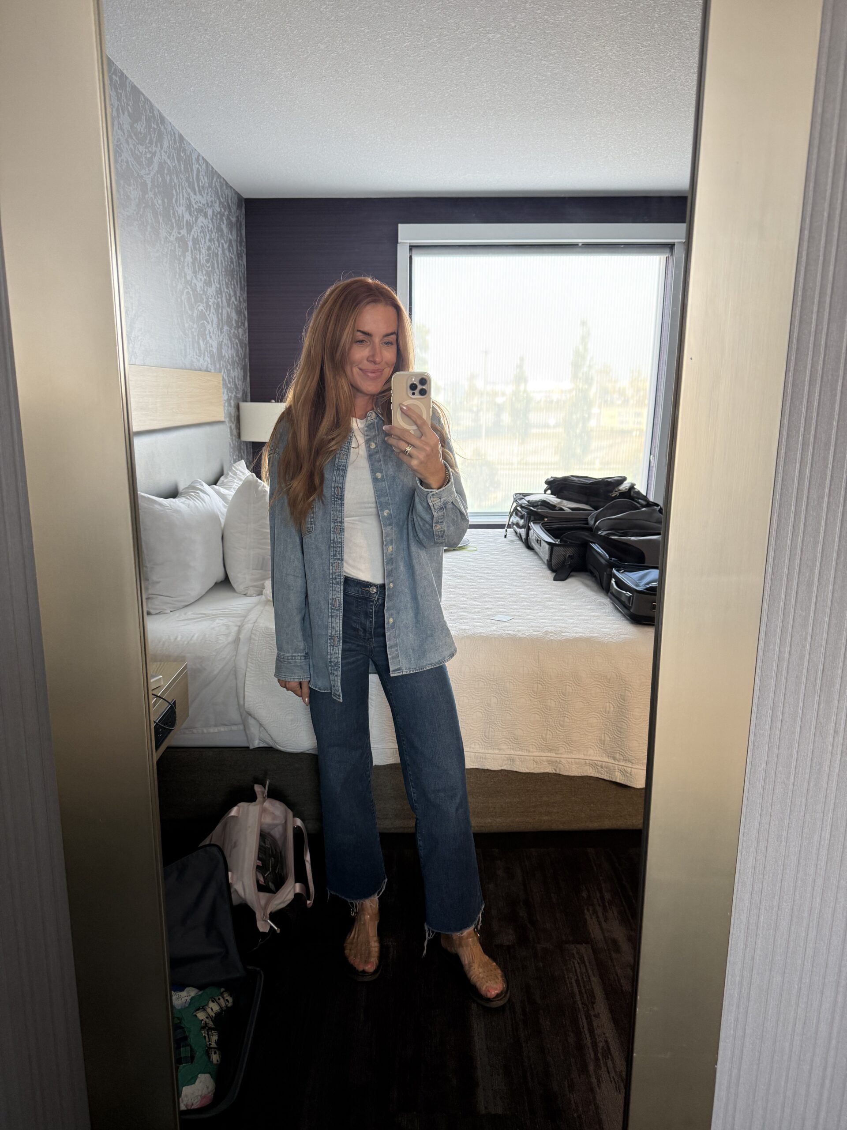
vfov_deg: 71.6
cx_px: 424
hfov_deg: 56.8
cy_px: 565
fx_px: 783
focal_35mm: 24
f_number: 1.78
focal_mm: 6.76
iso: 200
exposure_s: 1/60
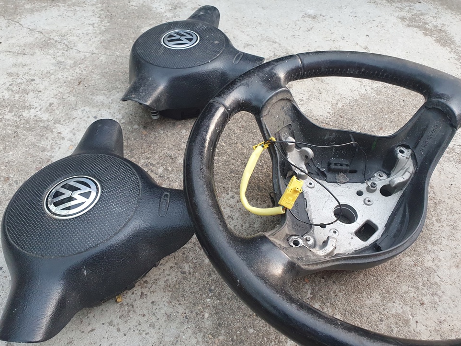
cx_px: 228
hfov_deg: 65.3
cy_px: 179
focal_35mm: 27
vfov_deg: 51.3
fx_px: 360
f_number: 2.4
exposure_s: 1/50
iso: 320
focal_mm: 4.32
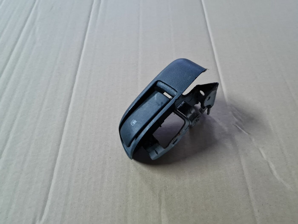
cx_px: 149
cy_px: 112
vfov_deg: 53.1
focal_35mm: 26
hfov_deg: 67.3
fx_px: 224
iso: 640
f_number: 1.8
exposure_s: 1/33
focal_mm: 5.4
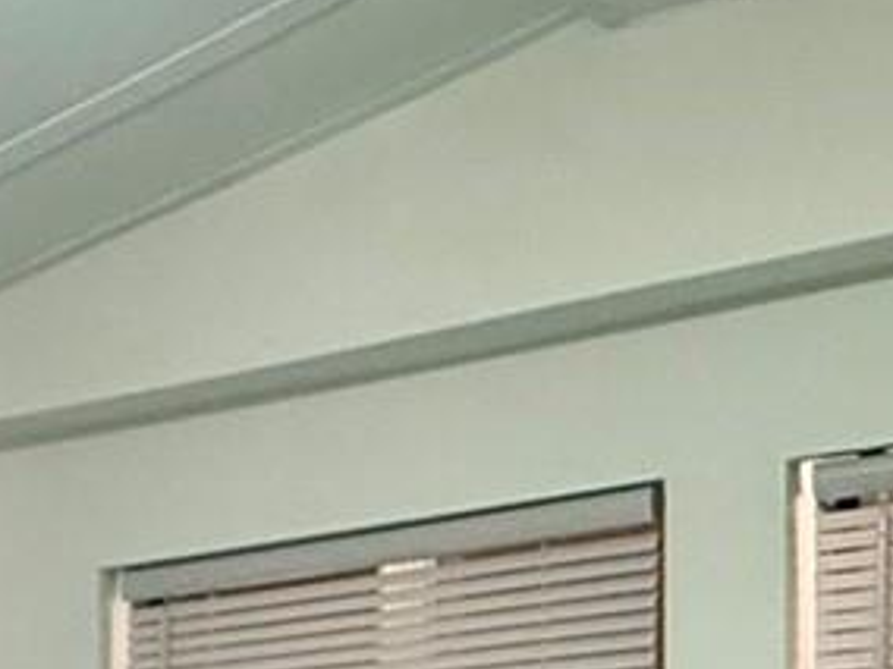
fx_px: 2038
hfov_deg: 21.0
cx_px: -440
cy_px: 1008
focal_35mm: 79
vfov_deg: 16.9
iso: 250
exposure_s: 1/120
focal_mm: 2.22
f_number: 2.2
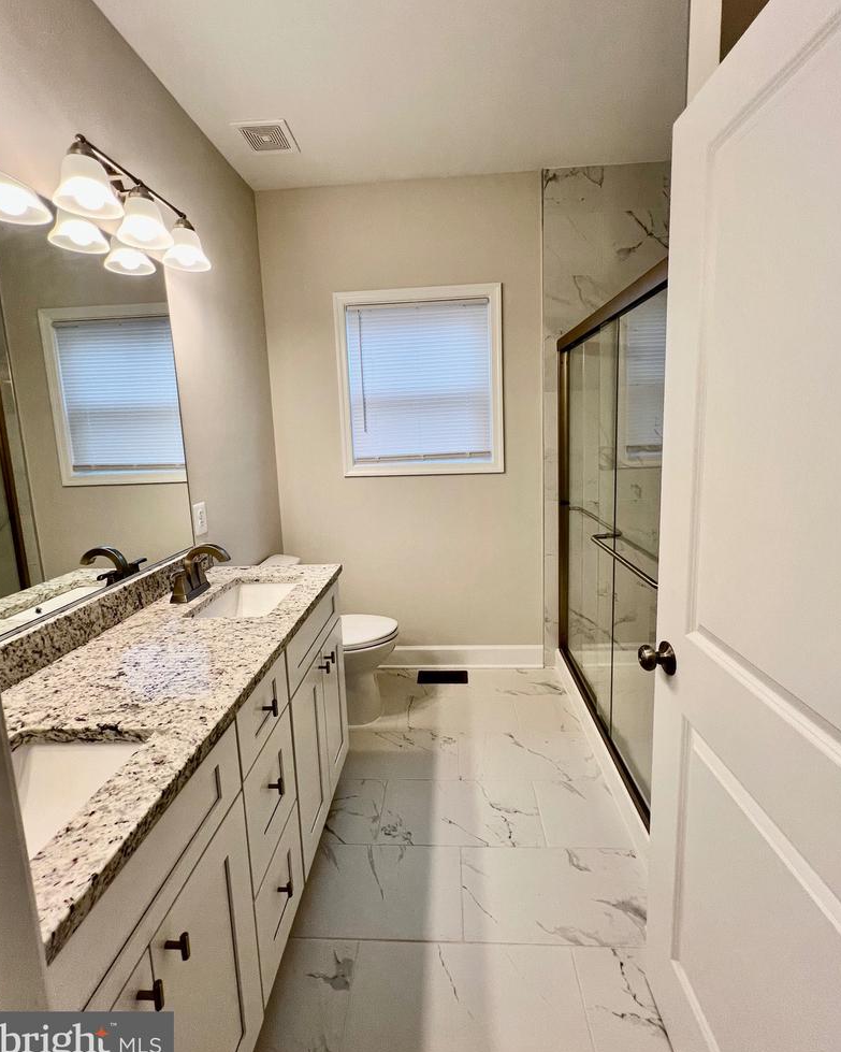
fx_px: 436
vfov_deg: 100.6
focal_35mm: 14
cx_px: 420
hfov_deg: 88.0
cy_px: 493
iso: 80
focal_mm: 1.57
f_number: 1.8
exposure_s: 1/120
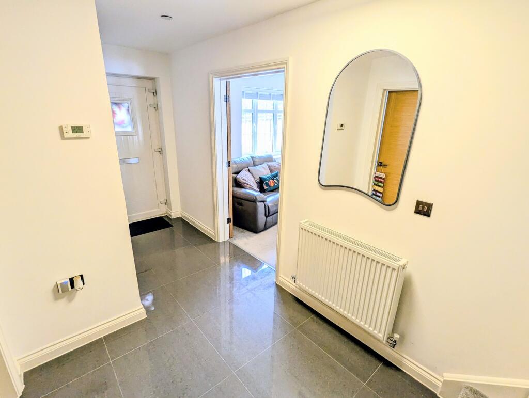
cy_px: 199
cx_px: 264
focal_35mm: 16
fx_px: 245
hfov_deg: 94.4
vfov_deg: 78.2
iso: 185
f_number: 2.2
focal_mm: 2.35
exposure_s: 1/50
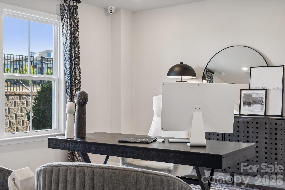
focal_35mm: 43
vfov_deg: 31.2
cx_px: 142
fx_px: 340
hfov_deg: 45.4
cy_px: 95
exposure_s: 1/30
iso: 160
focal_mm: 43
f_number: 7.1
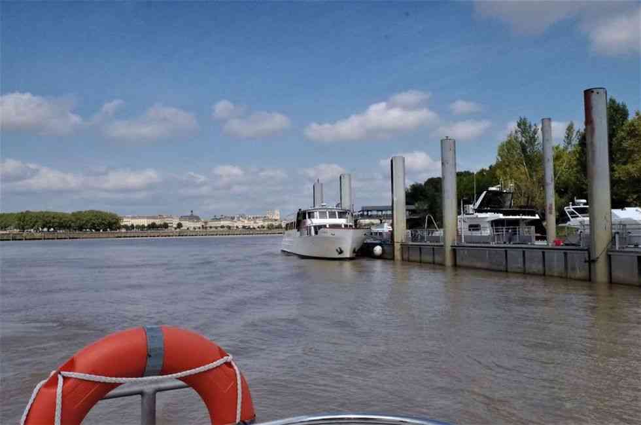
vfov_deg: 38.7
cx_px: 320
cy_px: 212
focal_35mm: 34
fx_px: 604
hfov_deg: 55.9
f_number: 13
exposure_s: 1/5000
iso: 3200
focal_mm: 23.13
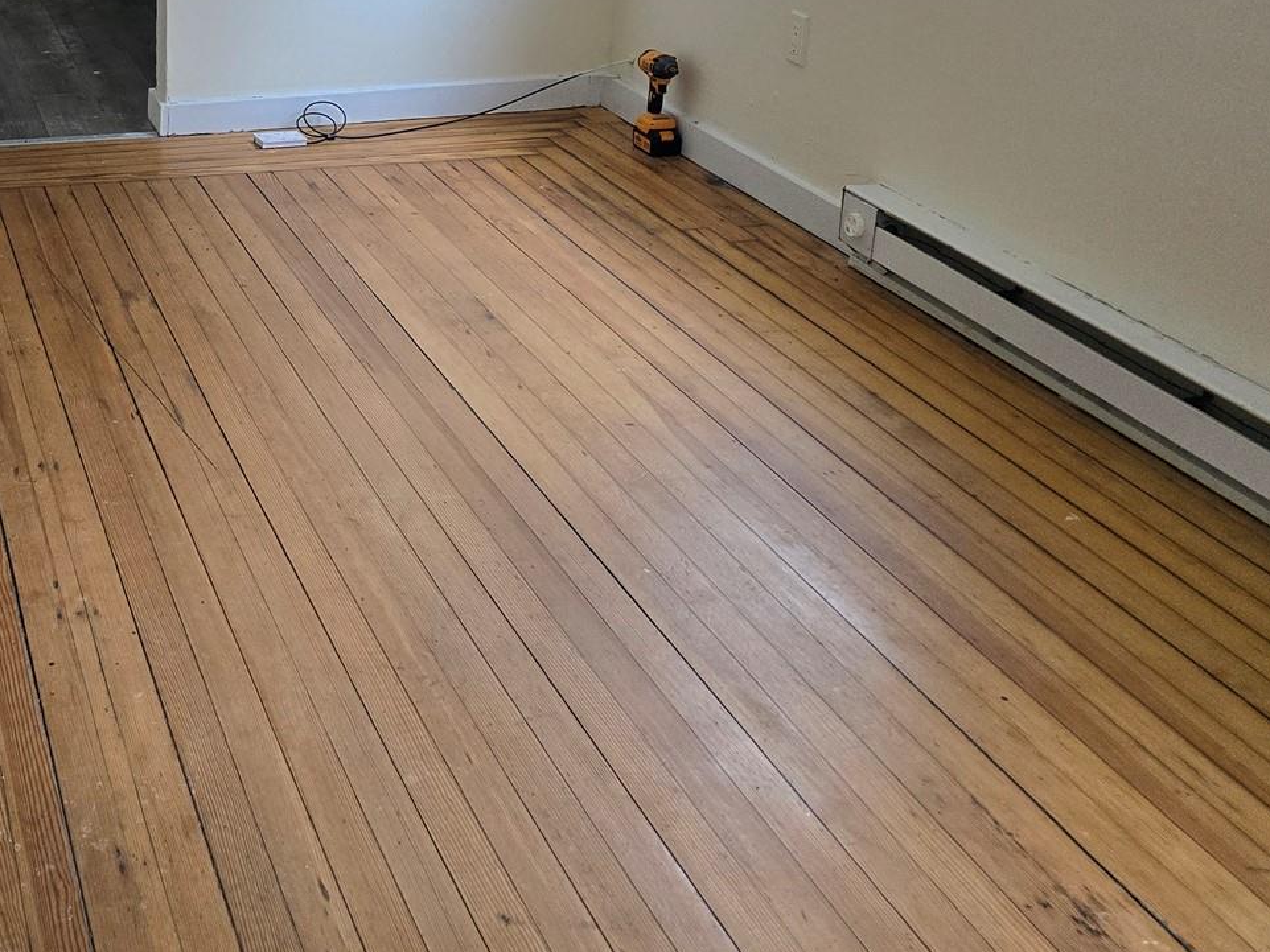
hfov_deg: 35.4
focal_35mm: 49
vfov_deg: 28.7
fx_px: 1798
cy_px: 132
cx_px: 20
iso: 125
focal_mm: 6.3
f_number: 1.7
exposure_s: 1/180
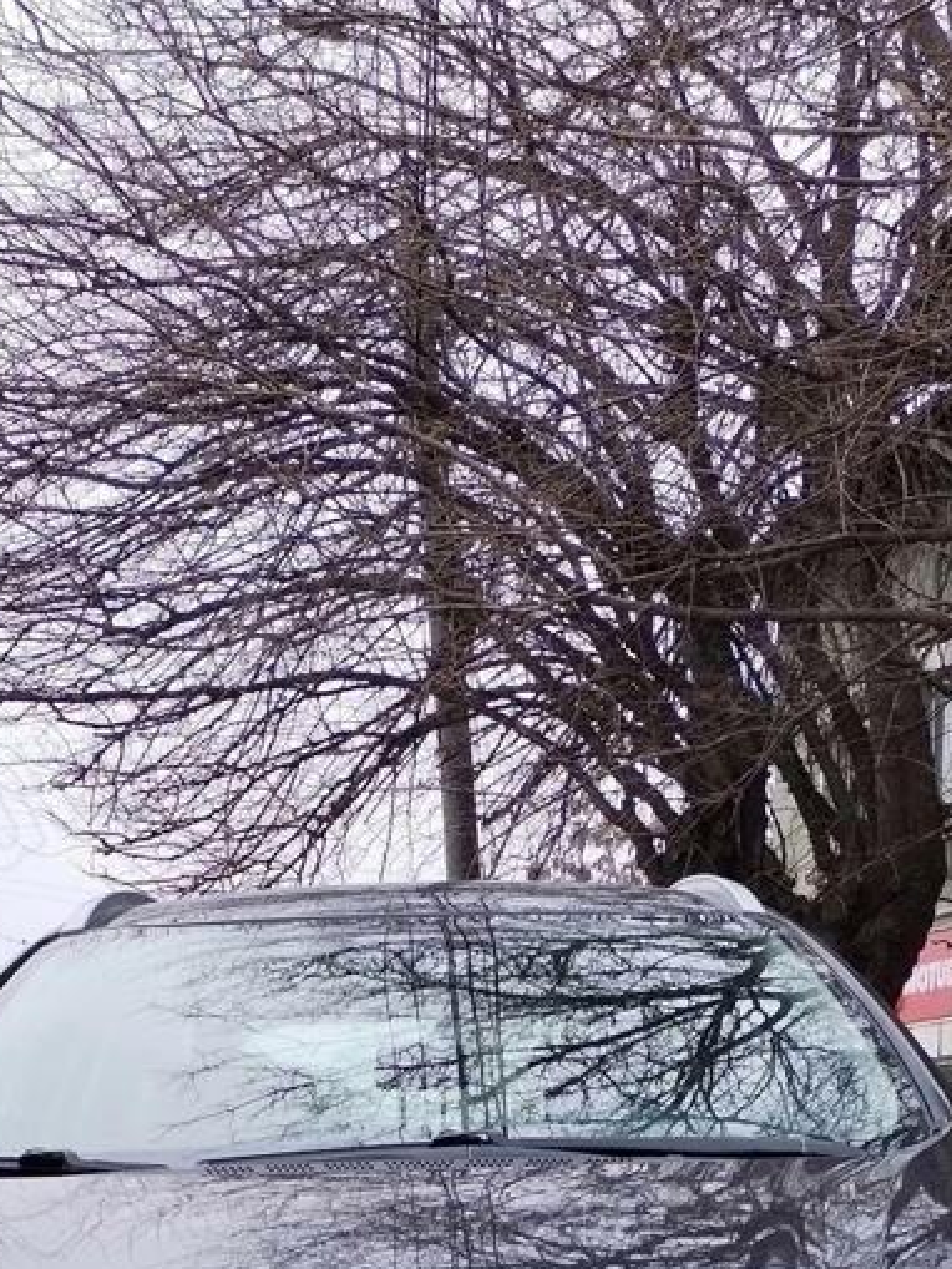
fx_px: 2786
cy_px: 1487
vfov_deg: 23.6
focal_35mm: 76
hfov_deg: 19.4
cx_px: 451
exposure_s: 1/252
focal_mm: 4.75
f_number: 1.8
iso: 100
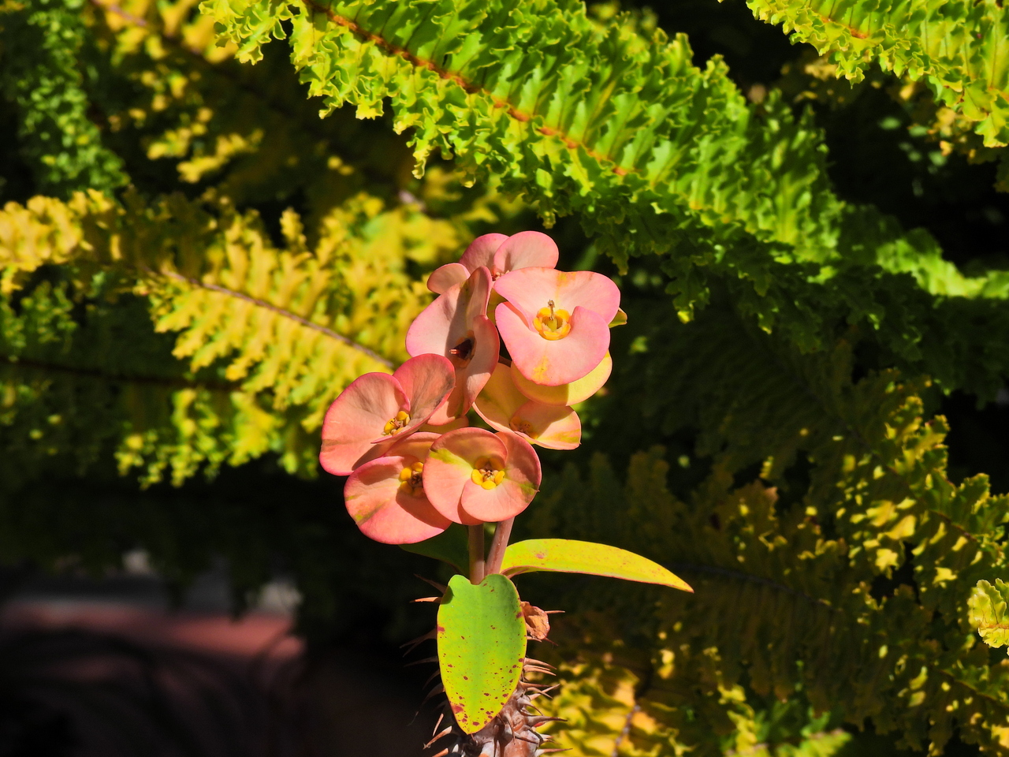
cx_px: 504
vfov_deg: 7.4
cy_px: 378
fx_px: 5830
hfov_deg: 9.9
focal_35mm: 200
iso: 100
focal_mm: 35.7
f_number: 4.5
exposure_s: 1/1600
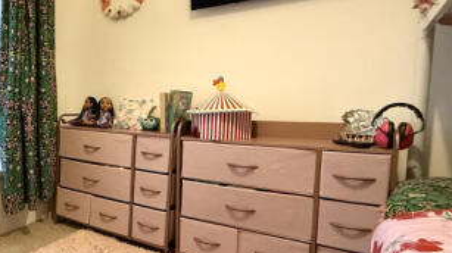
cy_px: 133
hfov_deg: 56.2
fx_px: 347
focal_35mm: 29
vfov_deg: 40.1
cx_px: 38
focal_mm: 2.22
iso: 500
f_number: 2.2
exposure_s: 1/49
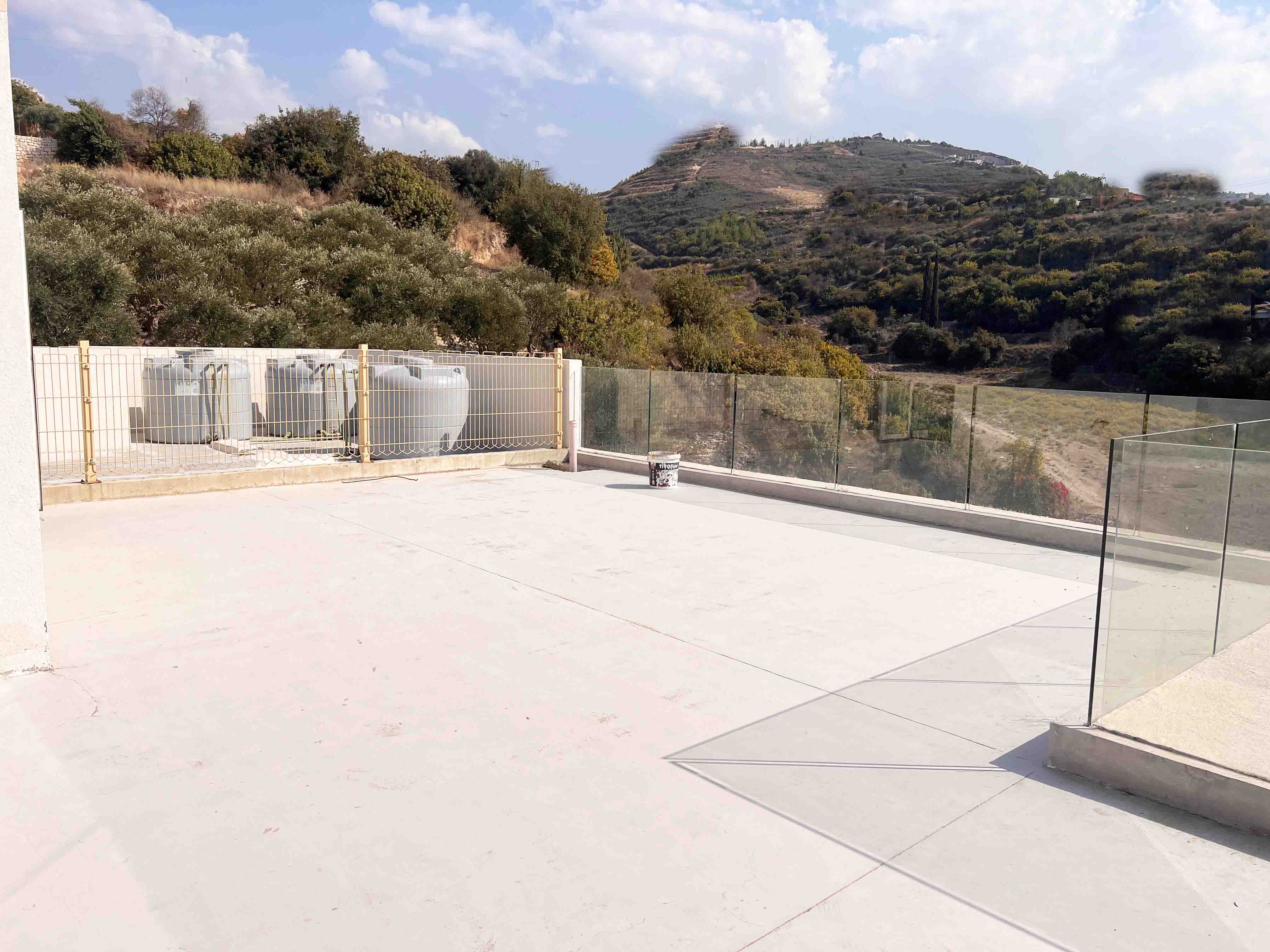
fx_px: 954
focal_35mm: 26
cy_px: 476
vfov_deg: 53.1
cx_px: 635
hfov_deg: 67.3
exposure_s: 1/8700
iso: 50
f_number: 1.5
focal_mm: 5.7
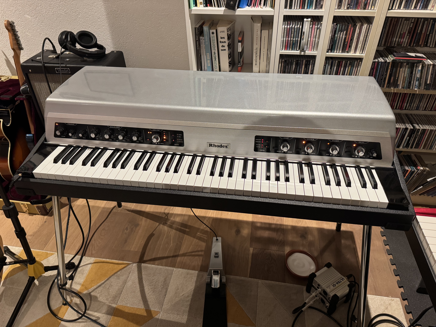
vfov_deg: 56.8
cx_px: 218
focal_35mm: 24
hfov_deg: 71.6
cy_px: 164
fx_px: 302
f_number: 1.78
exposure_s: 1/50
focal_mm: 6.76
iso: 400
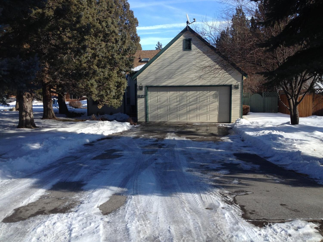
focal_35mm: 35
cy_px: 121
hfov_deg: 52.6
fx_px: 326
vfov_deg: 40.7
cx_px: 162
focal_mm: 4.28
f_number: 2.4
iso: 50
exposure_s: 1/1042
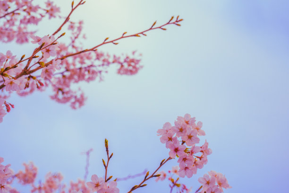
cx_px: 144
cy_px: 96
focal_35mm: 60
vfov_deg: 22.6
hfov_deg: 33.4
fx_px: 482
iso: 100
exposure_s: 1/80
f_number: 7.1
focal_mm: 60
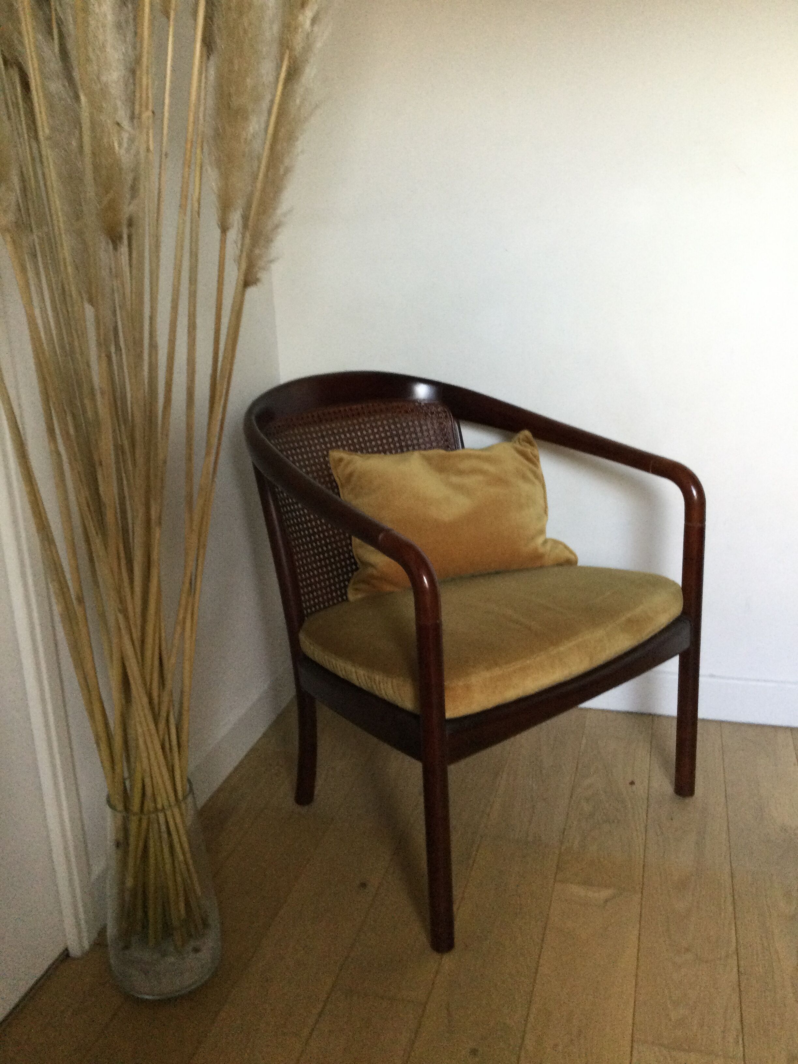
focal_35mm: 31
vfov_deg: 58.4
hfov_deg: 45.4
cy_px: 532
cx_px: 399
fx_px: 953
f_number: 2.4
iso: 160
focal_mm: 3.3
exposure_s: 1/33
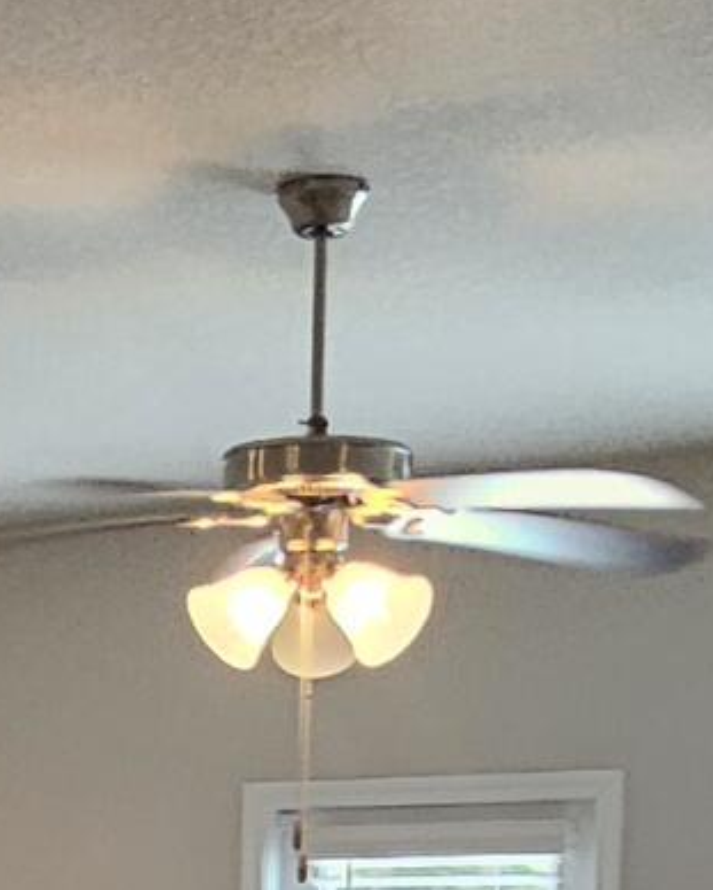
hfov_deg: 15.0
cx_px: -222
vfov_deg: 17.3
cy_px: 1390
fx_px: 2582
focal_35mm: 98
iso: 160
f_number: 2.2
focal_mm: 2.2
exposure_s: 1/60
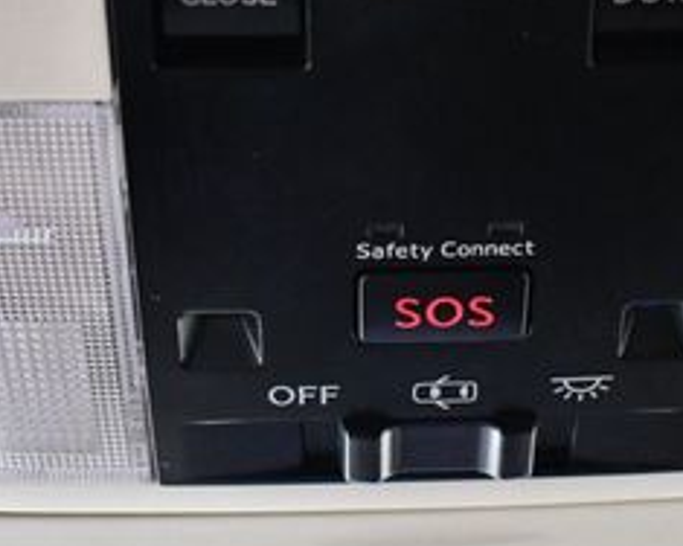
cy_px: 142
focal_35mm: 92
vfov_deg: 16.6
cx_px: 462
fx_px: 1860
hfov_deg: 20.7
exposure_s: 1/60
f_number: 3.5
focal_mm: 18
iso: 5000
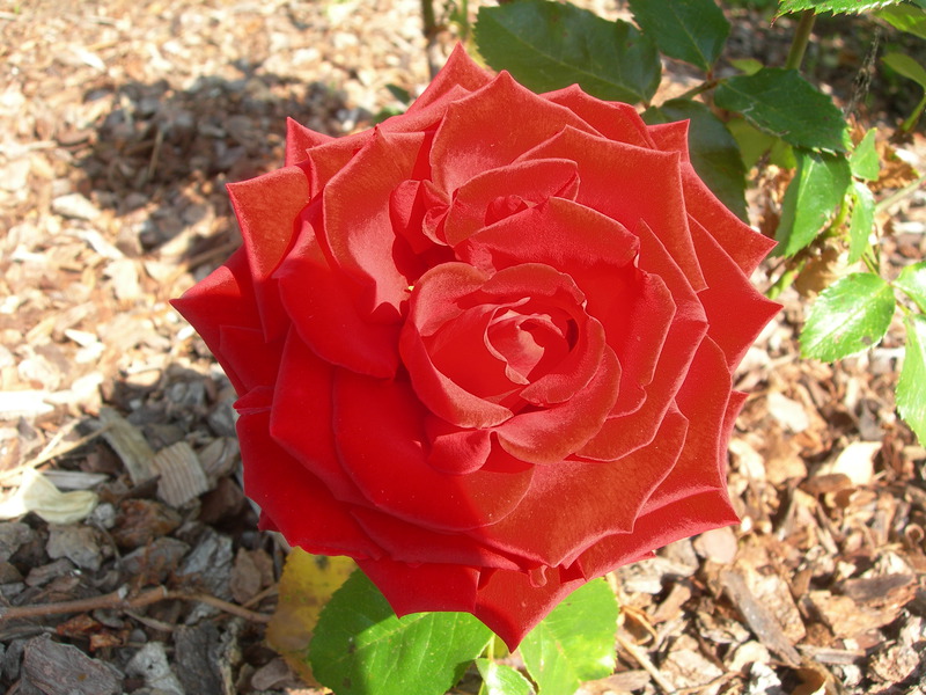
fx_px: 1017
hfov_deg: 49.0
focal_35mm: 38
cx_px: 463
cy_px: 348
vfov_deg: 37.7
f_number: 4.8
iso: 50
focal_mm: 7.8
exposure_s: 1/128
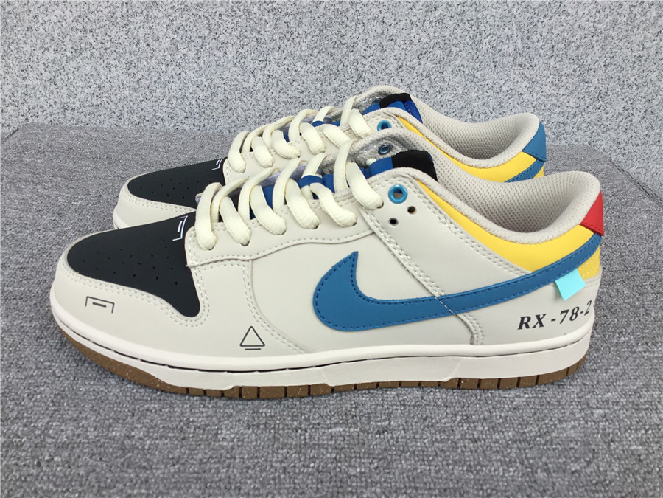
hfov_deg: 58.4
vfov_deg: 45.4
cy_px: 249
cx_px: 332
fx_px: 594
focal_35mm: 31
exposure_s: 1/458
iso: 25
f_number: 2.4
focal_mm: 3.3
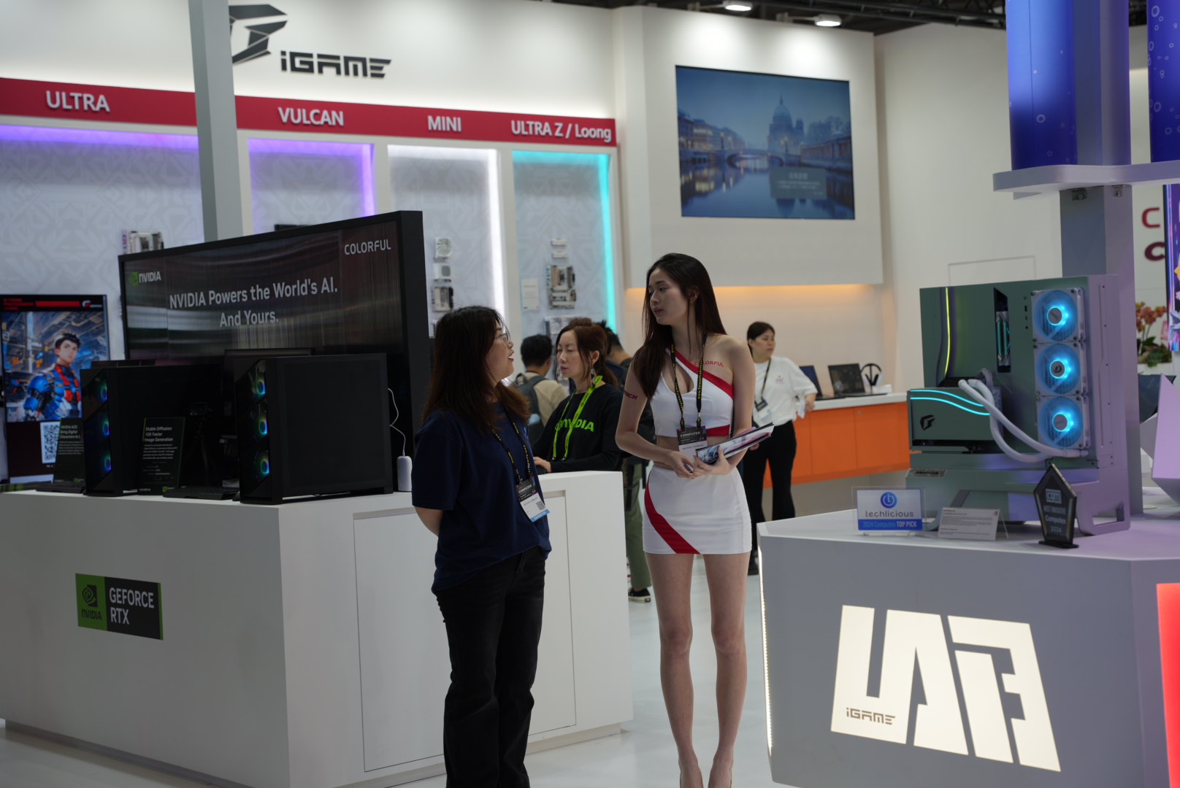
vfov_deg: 24.8
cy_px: 394
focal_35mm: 55
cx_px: 590
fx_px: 1794
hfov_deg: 36.4
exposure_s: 1/200
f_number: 4
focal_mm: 54.7
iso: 160
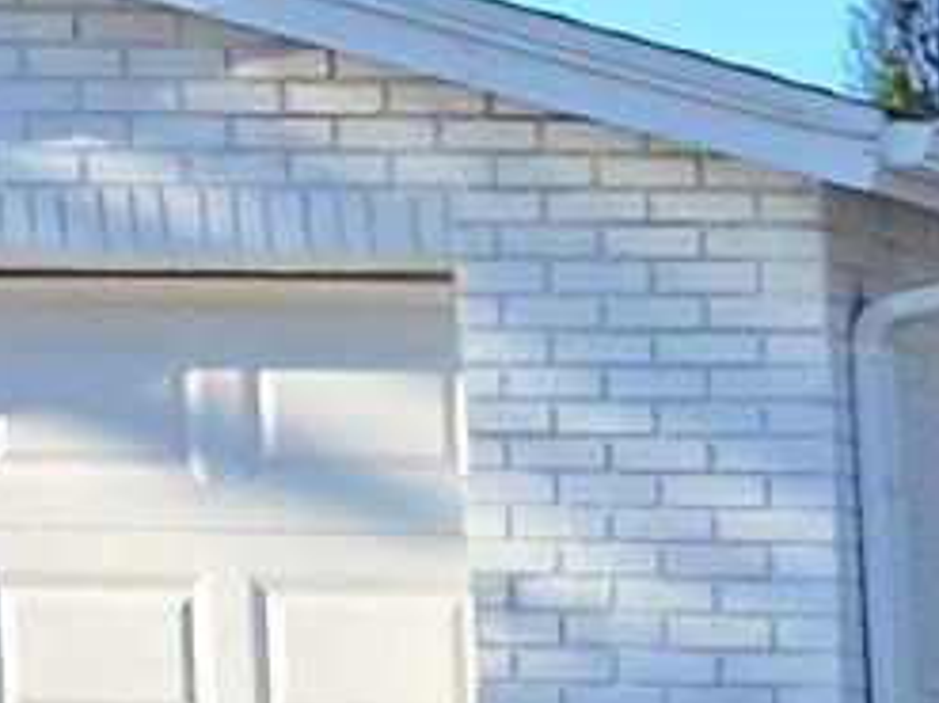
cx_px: 2901
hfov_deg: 9.8
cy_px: 1235
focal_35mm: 149
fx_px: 4040
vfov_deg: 9.5
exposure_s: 1/1155
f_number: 1.8
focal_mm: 5.54
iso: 40
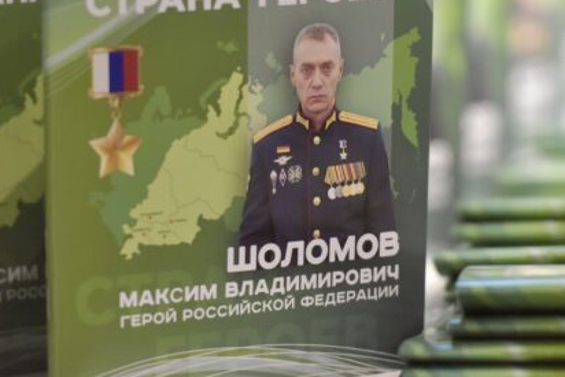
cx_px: 352
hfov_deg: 6.1
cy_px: 104
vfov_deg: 4.1
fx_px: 5306
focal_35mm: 338
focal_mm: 200
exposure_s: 1/640
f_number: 2.8
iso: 3200
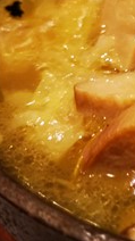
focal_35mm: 100
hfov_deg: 10.9
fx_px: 637
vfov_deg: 21.0
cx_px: 278
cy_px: 32
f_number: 4
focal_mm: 3.95
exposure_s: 1/36
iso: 160
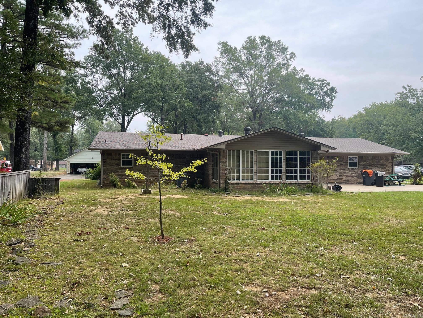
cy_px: 159
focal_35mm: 26
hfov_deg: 67.3
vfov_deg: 53.1
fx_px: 318
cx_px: 212
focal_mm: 5.1
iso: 32
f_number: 1.6
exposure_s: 1/916
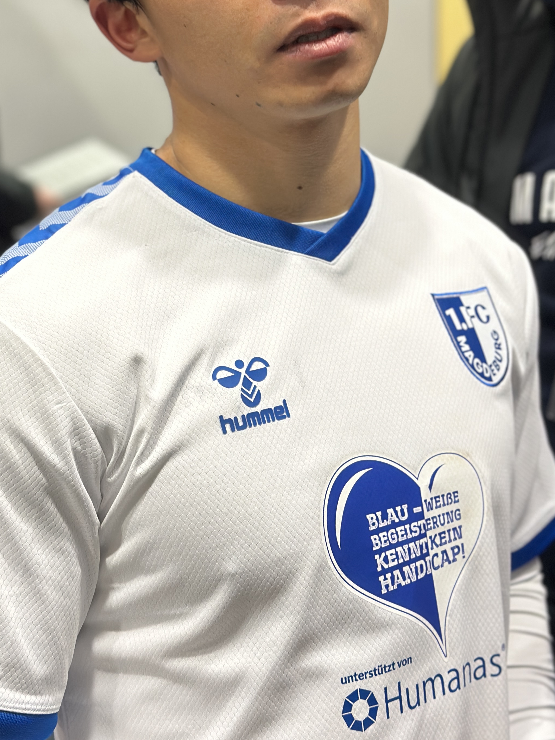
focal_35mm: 71
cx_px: 247
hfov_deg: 20.7
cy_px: 209
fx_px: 1518
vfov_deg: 27.1
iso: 200
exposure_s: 1/100
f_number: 1.78
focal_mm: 6.86
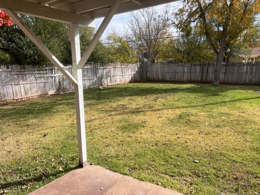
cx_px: 130
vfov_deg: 53.1
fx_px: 195
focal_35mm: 26
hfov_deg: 67.3
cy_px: 98
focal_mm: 5.7
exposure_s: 1/1779
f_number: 1.5
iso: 50
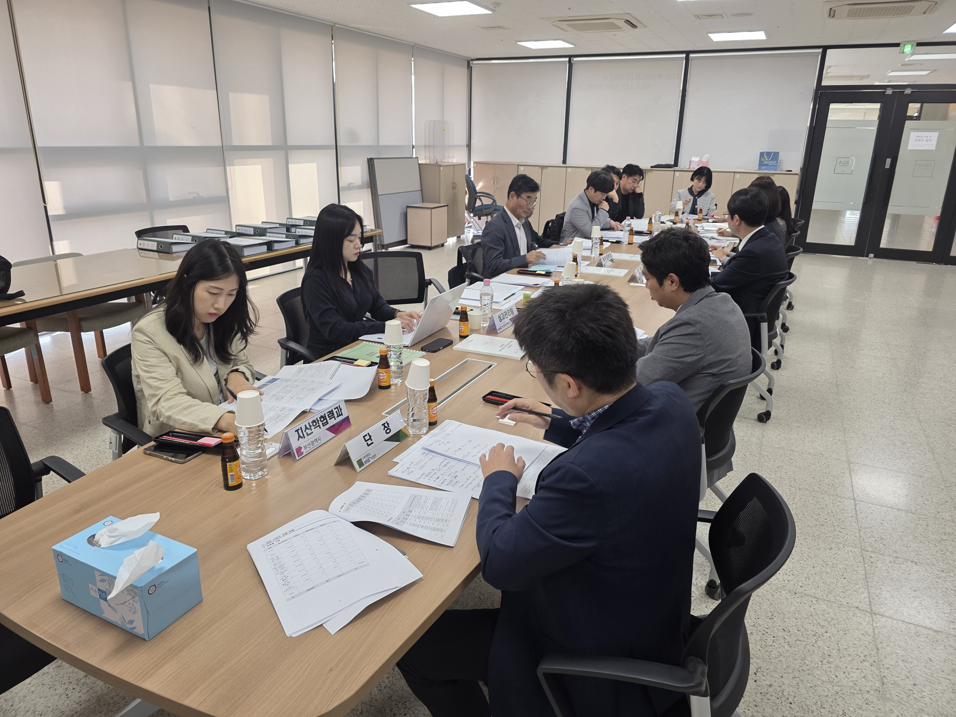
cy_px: 358
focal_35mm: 23
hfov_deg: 73.9
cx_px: 478
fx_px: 635
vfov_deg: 58.9
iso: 100
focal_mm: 6.3
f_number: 1.7
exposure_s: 1/120
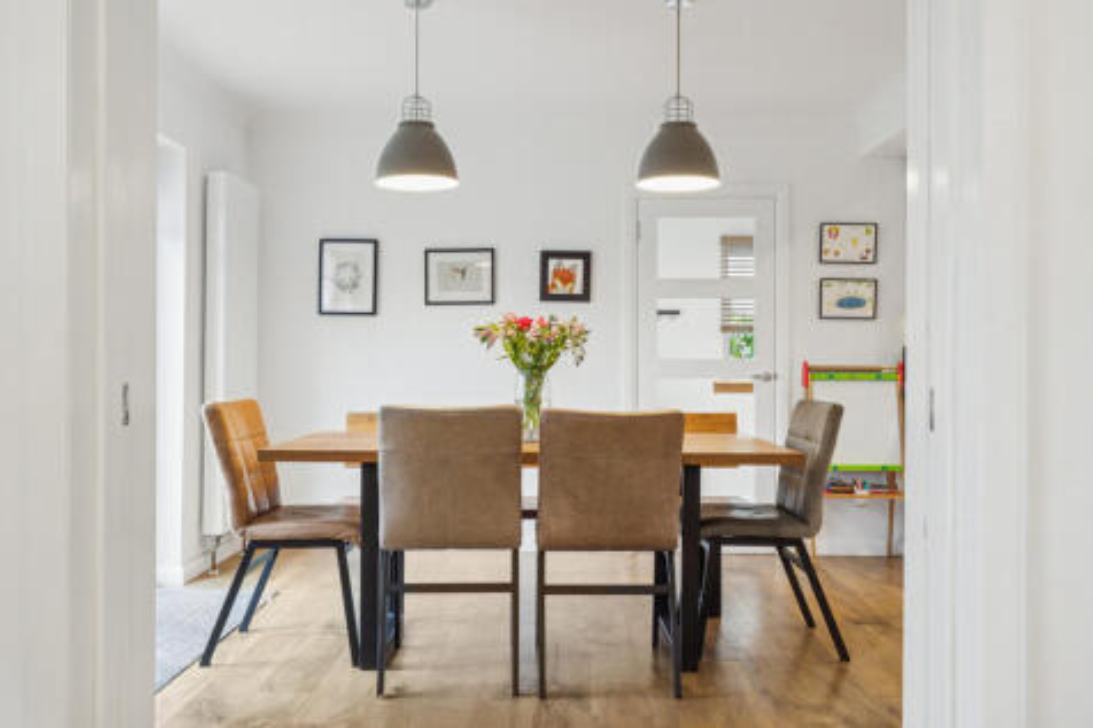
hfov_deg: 61.9
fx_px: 910
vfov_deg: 43.6
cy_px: 364
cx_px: 546
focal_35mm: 30
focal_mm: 20
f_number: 6.3
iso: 800
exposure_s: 1/25
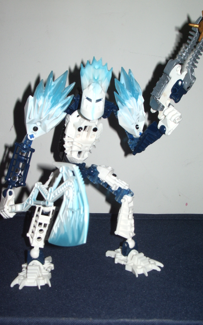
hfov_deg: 24.9
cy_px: 162
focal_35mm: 52
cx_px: 96
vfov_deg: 38.9
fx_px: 460
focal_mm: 8.2
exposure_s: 1/50
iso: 100
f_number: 5
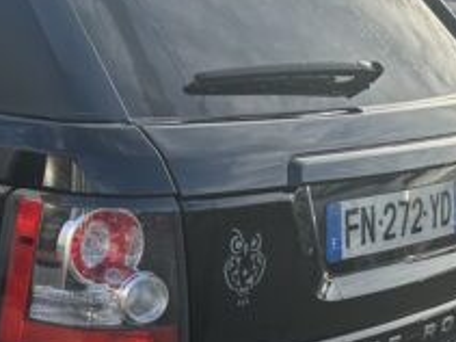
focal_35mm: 91
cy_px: 173
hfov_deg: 20.5
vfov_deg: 16.2
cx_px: -54
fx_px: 1198
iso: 80
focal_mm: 6.86
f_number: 1.78
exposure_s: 1/2155
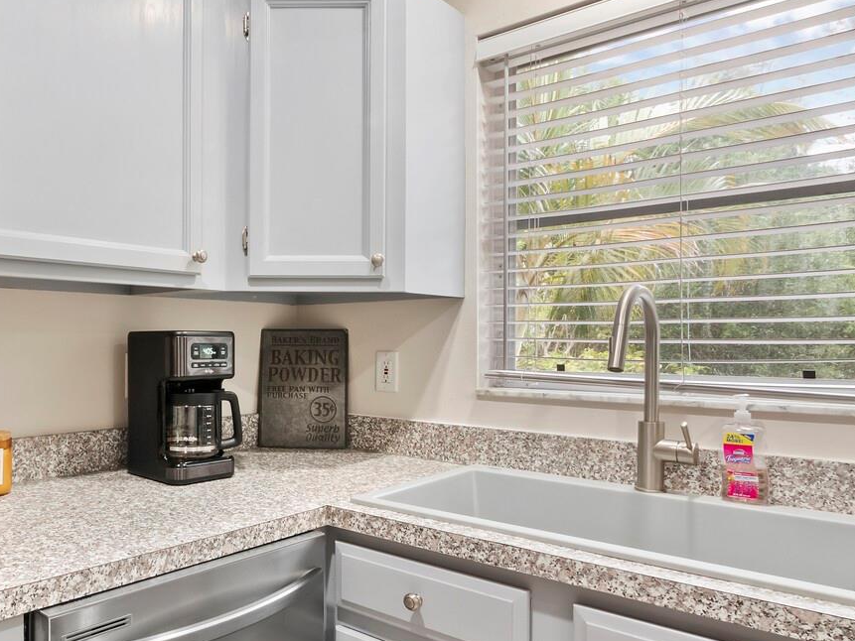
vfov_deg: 53.0
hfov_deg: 63.8
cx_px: 226
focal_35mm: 26
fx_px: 642
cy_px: 345
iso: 400
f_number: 11
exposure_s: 1/1.67
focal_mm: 7
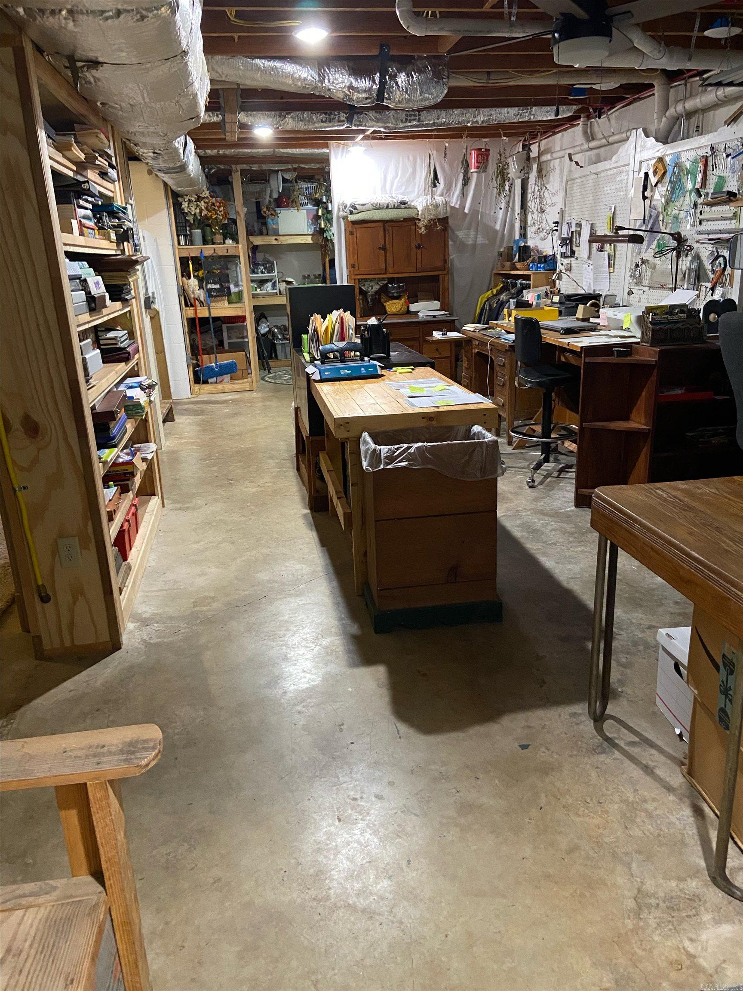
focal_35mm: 26
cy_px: 496
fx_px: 744
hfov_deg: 53.1
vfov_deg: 67.3
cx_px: 372
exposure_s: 1/40
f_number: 1.8
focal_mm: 4.25
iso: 640
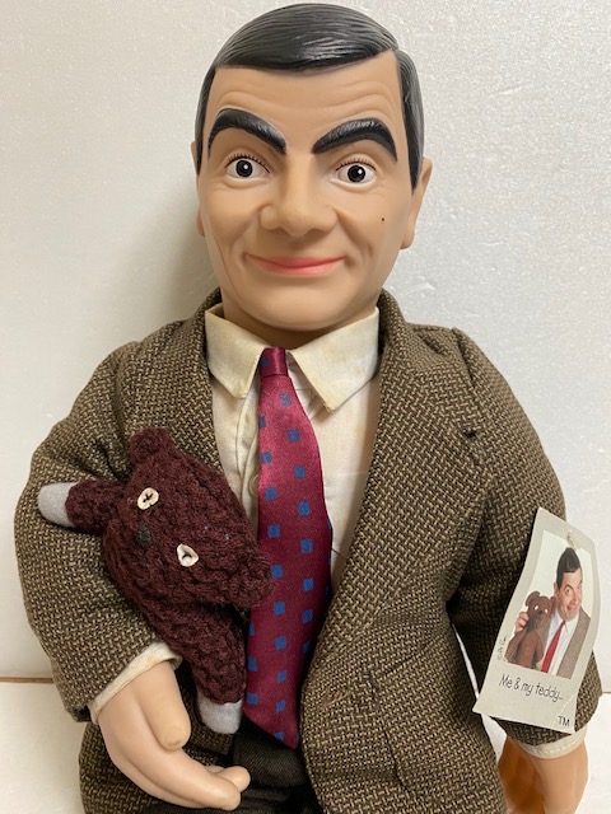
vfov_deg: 67.3
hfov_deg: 53.1
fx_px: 612
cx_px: 306
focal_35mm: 26
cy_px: 407
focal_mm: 4.25
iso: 250
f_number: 1.8
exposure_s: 1/50
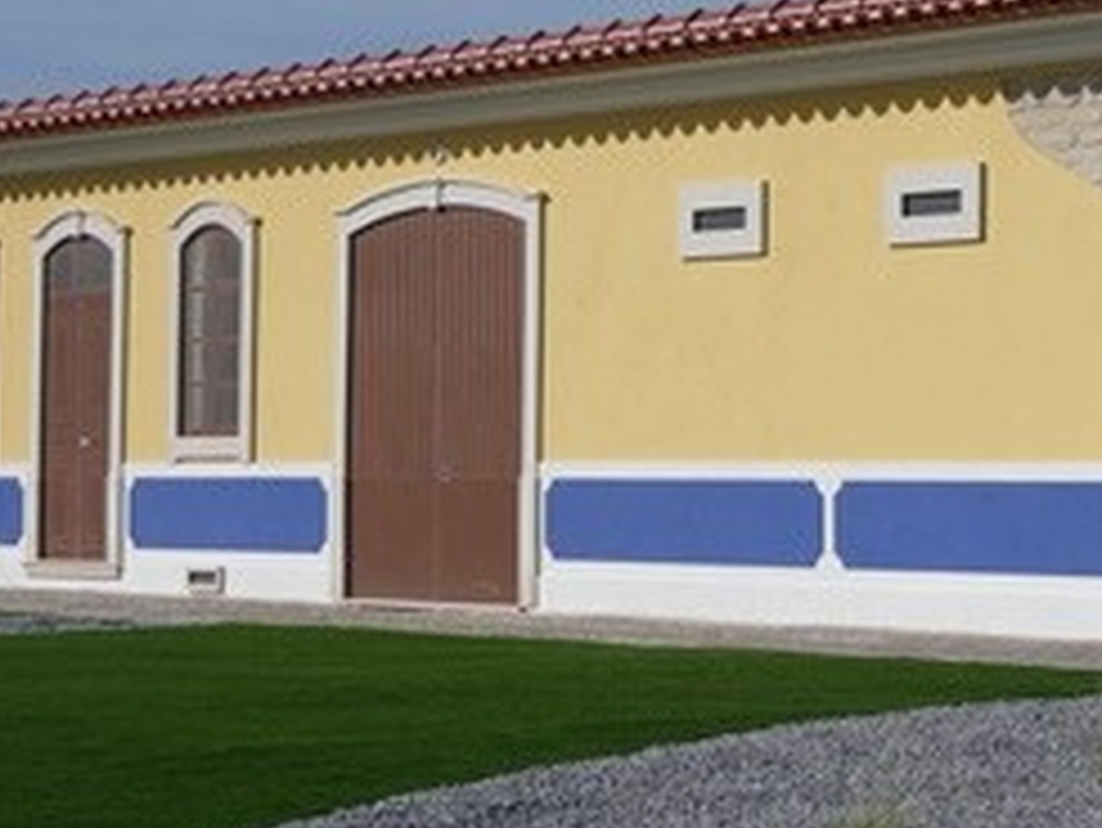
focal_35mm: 137
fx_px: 4364
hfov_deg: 14.4
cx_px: 463
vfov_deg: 10.8
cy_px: 369
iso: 80
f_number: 4.5
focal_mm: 12.5
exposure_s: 1/1300
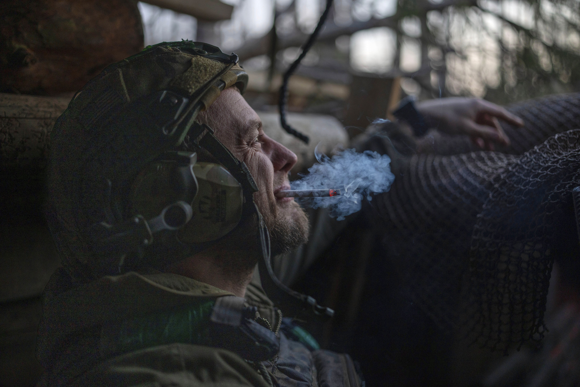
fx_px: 564
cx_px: 290
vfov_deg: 37.9
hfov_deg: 54.4
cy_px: 194
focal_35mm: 35
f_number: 1.4
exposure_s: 1/250
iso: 320
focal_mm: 35
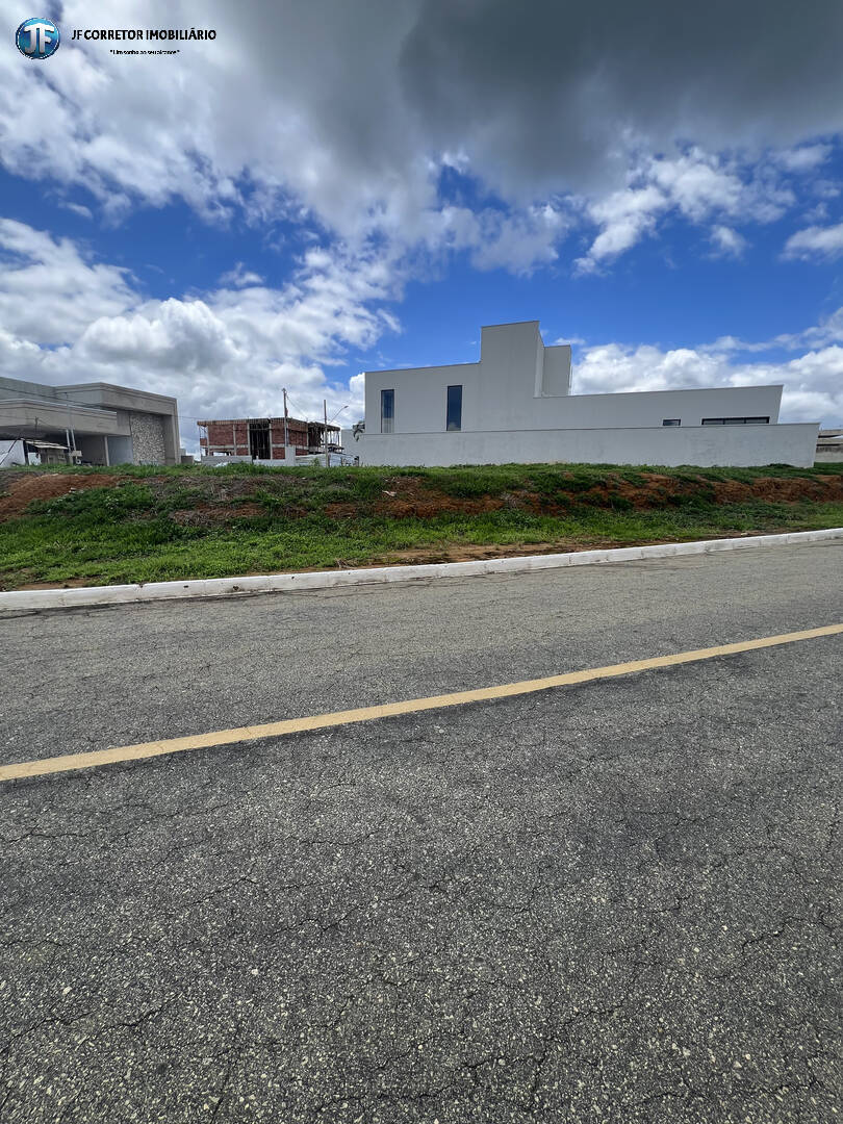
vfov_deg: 106.2
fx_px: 422
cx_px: 422
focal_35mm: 13
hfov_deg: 89.9
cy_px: 562
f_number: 1.8
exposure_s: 1/1054
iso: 32
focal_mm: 1.57
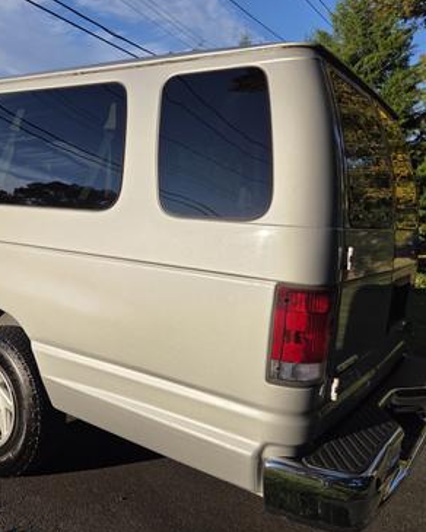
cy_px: 265
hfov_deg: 45.1
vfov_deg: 57.2
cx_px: 93
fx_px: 489
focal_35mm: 31
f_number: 1.8
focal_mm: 5.4
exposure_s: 1/6618
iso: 80
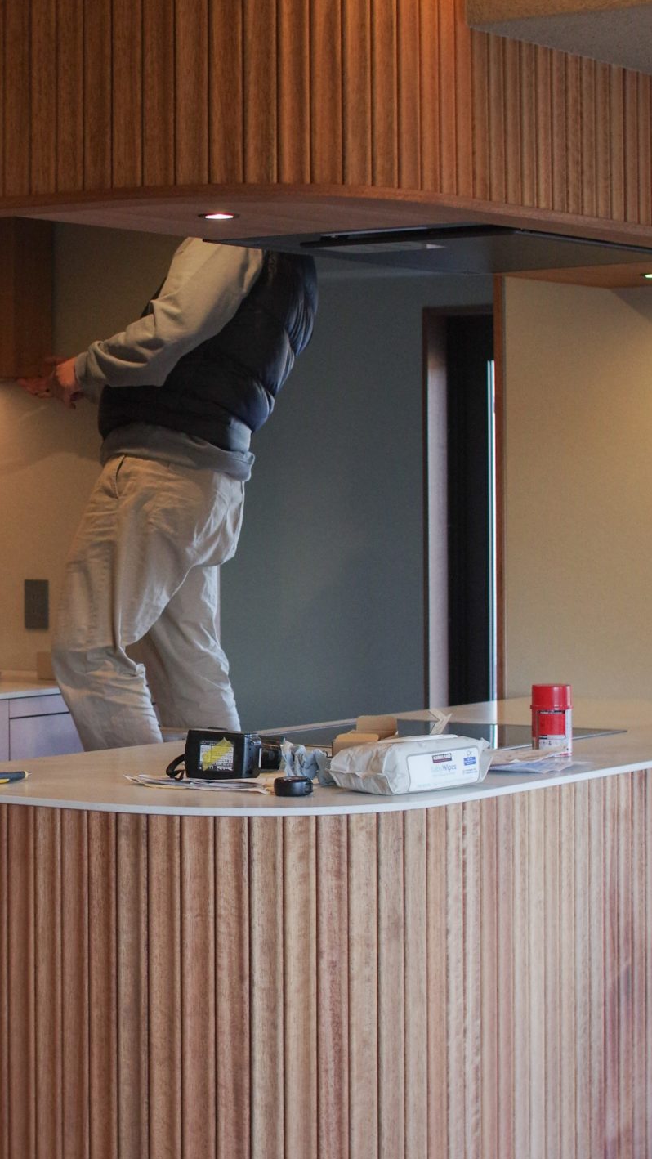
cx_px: 41
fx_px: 2612
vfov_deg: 25.0
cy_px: 535
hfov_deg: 14.1
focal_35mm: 85
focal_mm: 30
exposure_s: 1/250
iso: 800
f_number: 3.2
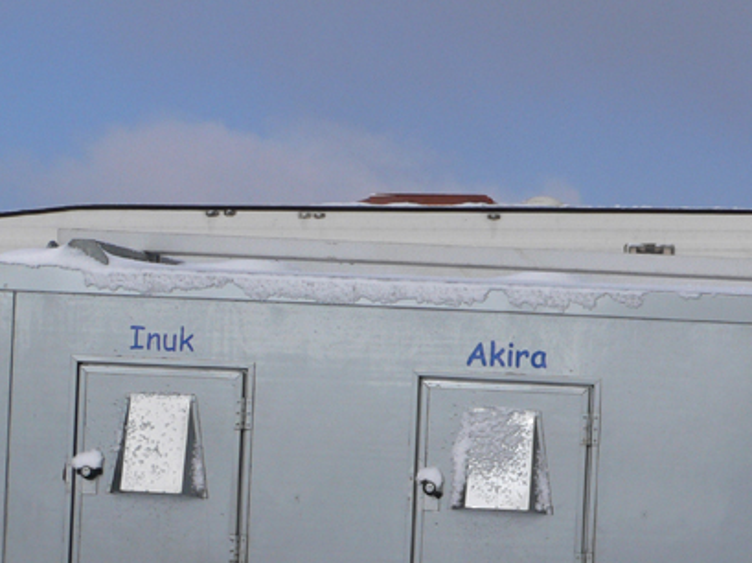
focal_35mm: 94
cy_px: 436
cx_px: 607
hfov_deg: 20.6
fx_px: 2040
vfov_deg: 15.6
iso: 80
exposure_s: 1/500
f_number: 5.6
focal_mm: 8.1
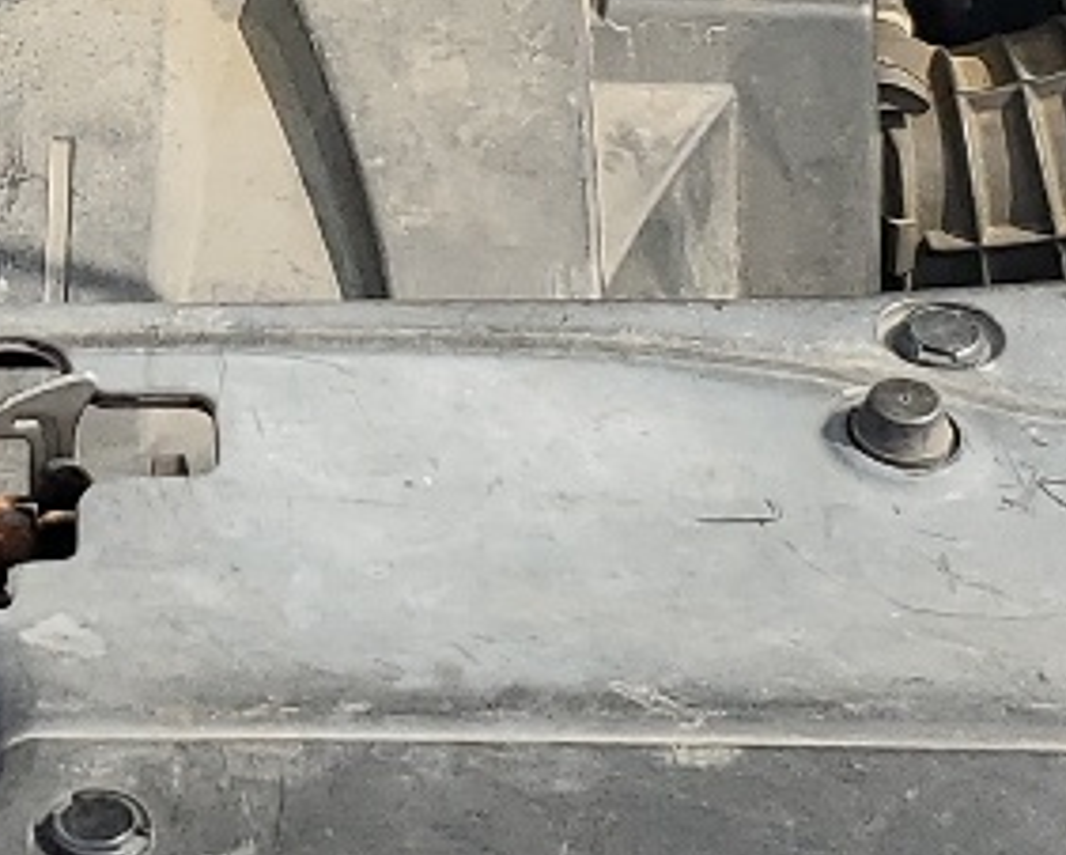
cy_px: 83
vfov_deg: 10.7
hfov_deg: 13.2
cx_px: 60
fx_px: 4546
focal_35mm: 144
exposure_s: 1/1667
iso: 50
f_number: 1.5
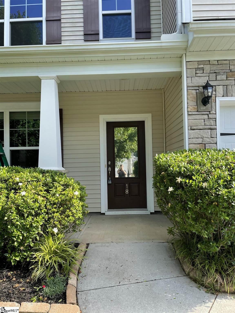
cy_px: 156
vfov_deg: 67.3
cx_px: 118
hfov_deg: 53.1
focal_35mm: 26
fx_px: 235
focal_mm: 4.2
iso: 32
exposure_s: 1/647
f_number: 1.6
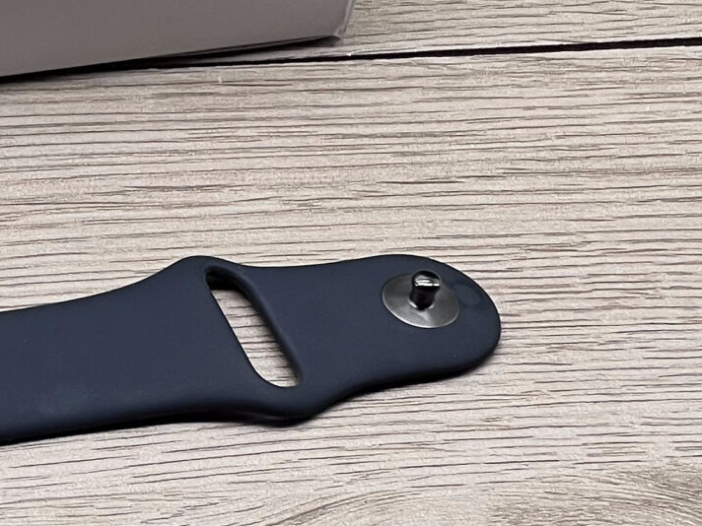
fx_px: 5617
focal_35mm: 277
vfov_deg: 5.4
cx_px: -506
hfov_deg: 7.0
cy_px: 74
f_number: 2.8
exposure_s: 1/100
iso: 40
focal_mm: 9
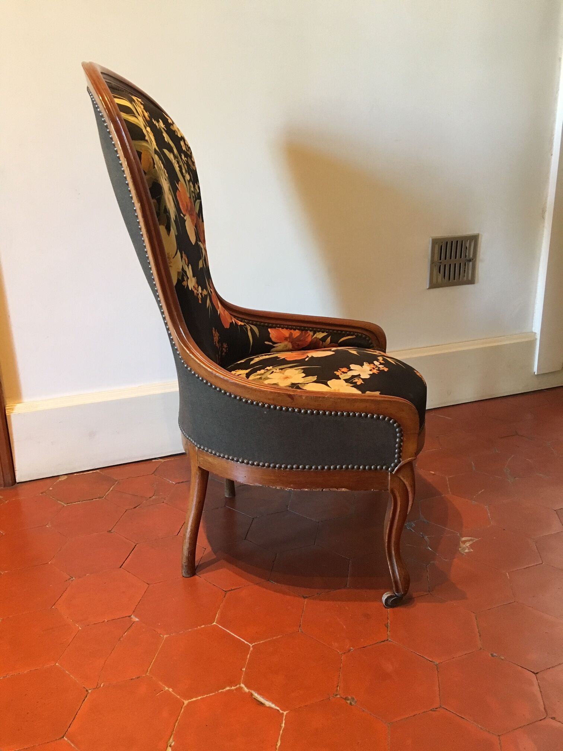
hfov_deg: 48.2
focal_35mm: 29
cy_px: 376
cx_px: 282
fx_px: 629
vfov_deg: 61.7
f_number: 2.2
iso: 200
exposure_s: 1/20
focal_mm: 4.15
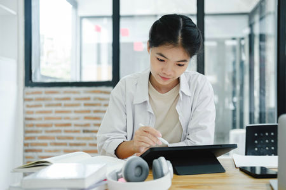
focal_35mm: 53
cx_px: 143
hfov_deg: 37.5
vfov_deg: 25.5
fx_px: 421
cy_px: 95
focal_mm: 35
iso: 250
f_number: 2
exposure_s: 1/80
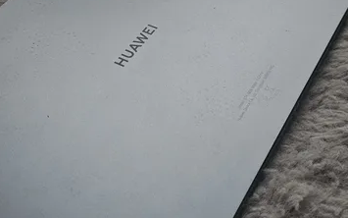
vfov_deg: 29.2
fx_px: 417
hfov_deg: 45.0
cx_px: 136
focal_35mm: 44
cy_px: 127
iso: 800
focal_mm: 6.3
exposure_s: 1/25.1
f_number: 1.7
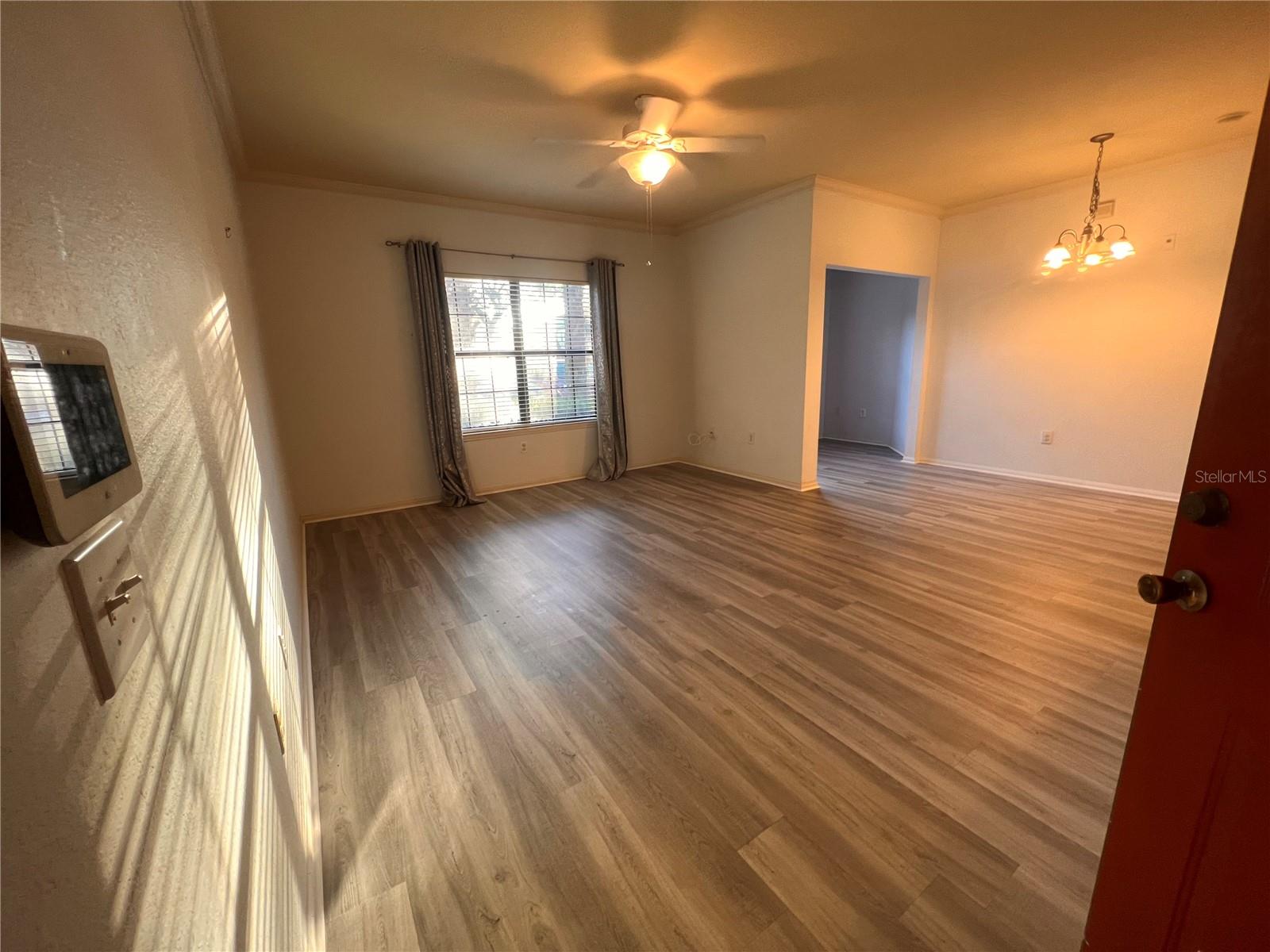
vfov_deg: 89.9
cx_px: 635
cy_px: 476
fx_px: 477
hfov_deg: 106.2
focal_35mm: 13
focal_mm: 1.57
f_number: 1.8
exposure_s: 1/60
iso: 125
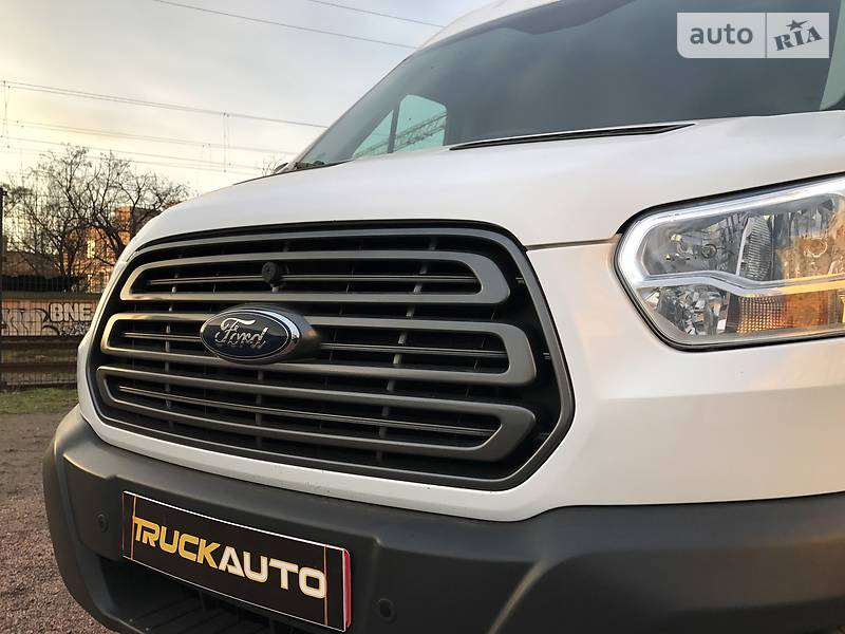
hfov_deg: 63.4
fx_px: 683
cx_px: 422
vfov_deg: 49.7
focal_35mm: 28
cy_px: 317
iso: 20
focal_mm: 4
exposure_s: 1/307
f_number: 1.8
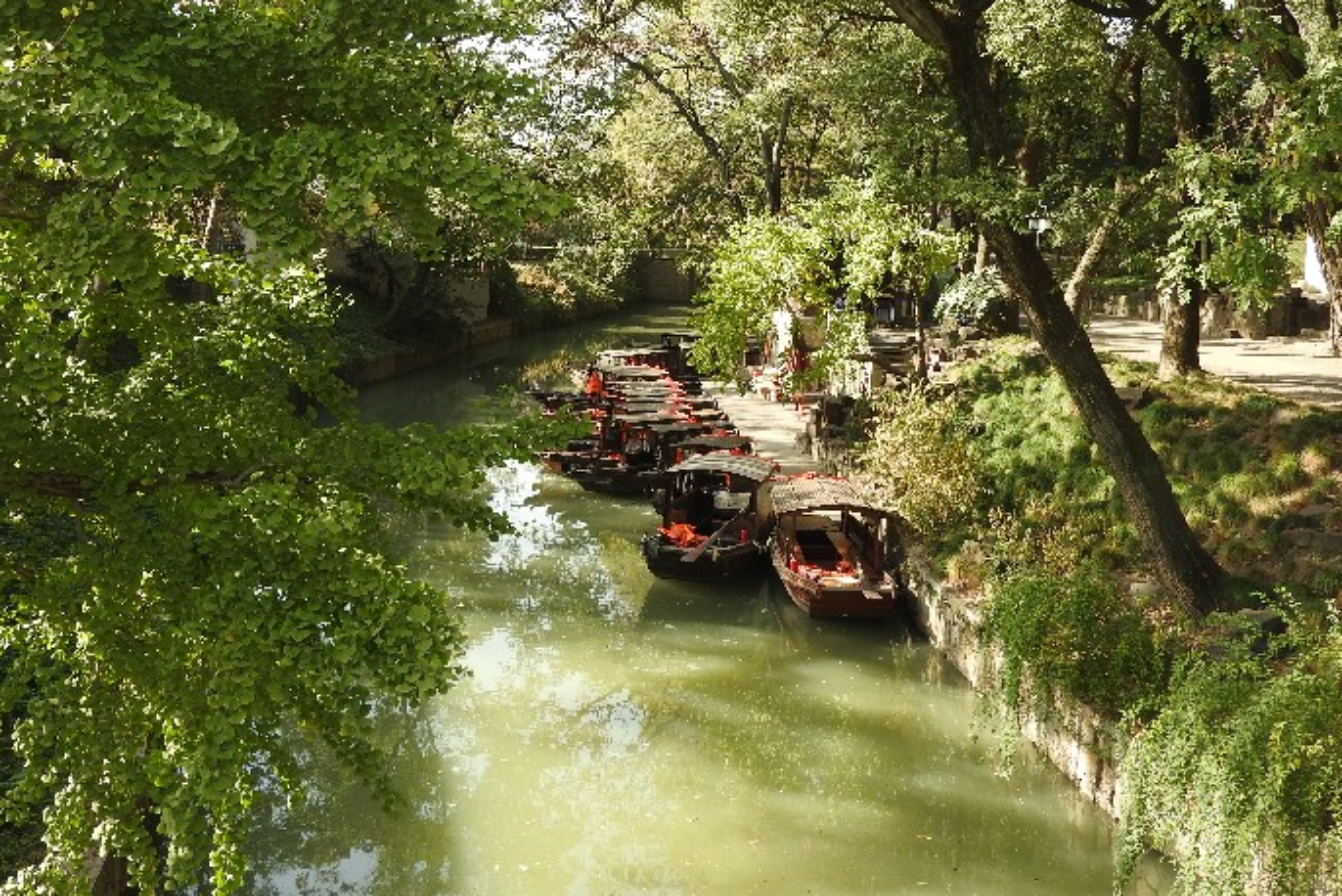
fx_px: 1492
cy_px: 333
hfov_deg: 48.4
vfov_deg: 33.3
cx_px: 626
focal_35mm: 40
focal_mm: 5.9
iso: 100
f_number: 3.6
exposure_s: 1/200
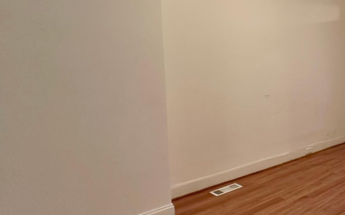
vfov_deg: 41.6
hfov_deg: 51.7
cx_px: 337
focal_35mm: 30
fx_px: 282
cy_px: 82
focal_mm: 2.22
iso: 200
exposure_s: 1/60
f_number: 2.2
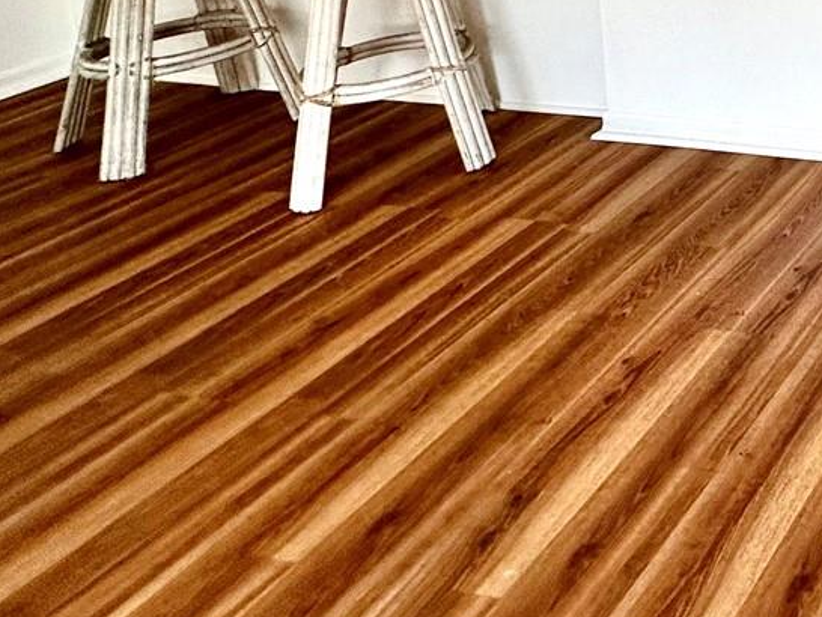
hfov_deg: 30.4
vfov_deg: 27.4
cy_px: -245
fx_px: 974
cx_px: 1177
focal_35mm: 41
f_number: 2.2
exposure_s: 1/120
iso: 64
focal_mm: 2.22
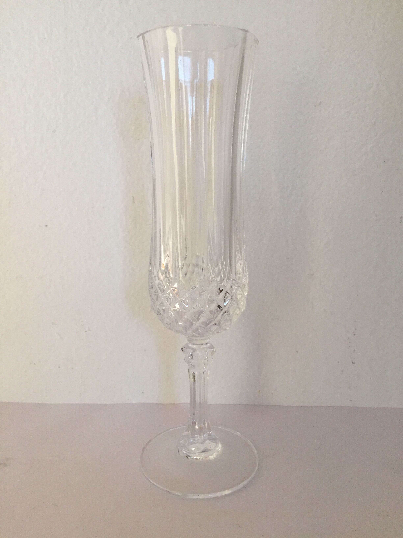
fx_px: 450
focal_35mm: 29
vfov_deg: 61.7
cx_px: 202
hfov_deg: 48.2
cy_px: 269
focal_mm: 4.15
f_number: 2.2
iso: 32
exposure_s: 1/30
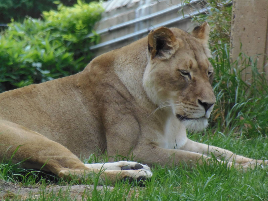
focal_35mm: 864
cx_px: 134
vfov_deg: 1.7
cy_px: 100
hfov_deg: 2.3
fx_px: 6689
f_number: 5.7
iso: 200
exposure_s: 1/160
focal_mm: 154.8
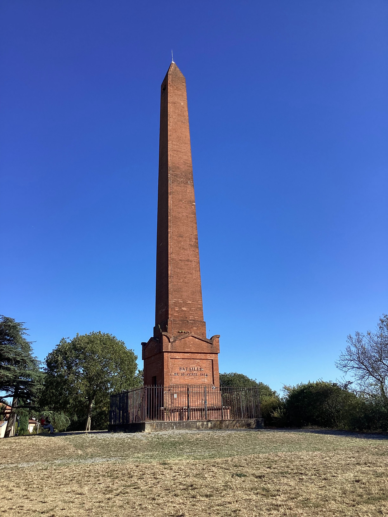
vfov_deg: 58.4
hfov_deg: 45.4
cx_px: 194
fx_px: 463
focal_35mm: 31
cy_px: 258
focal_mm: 3.3
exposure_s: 1/959
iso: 25
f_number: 2.4
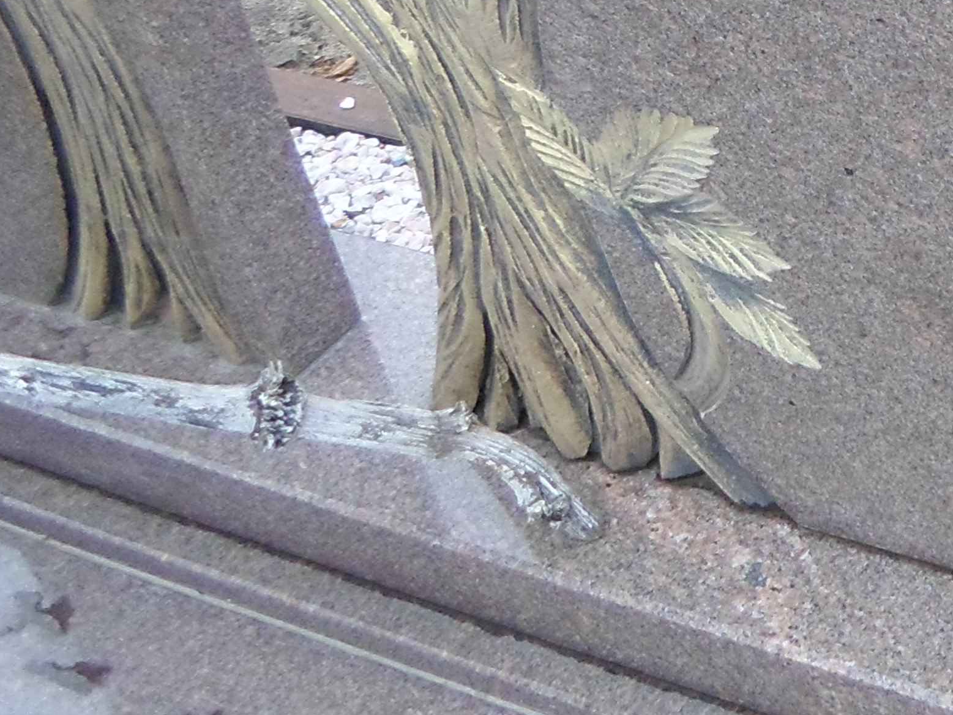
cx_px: 1376
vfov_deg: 18.4
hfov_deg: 22.3
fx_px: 2037
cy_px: -243
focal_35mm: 74
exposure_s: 1/250
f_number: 2.5
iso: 80
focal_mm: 4.5
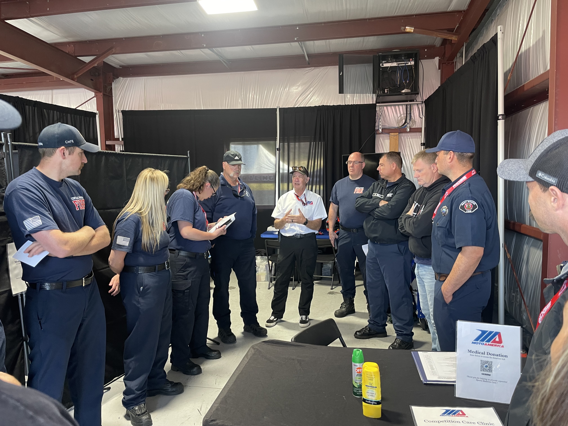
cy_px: 213
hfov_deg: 67.3
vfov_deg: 53.1
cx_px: 284
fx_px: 427
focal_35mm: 26
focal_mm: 4.2
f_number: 1.6
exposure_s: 1/60
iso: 125
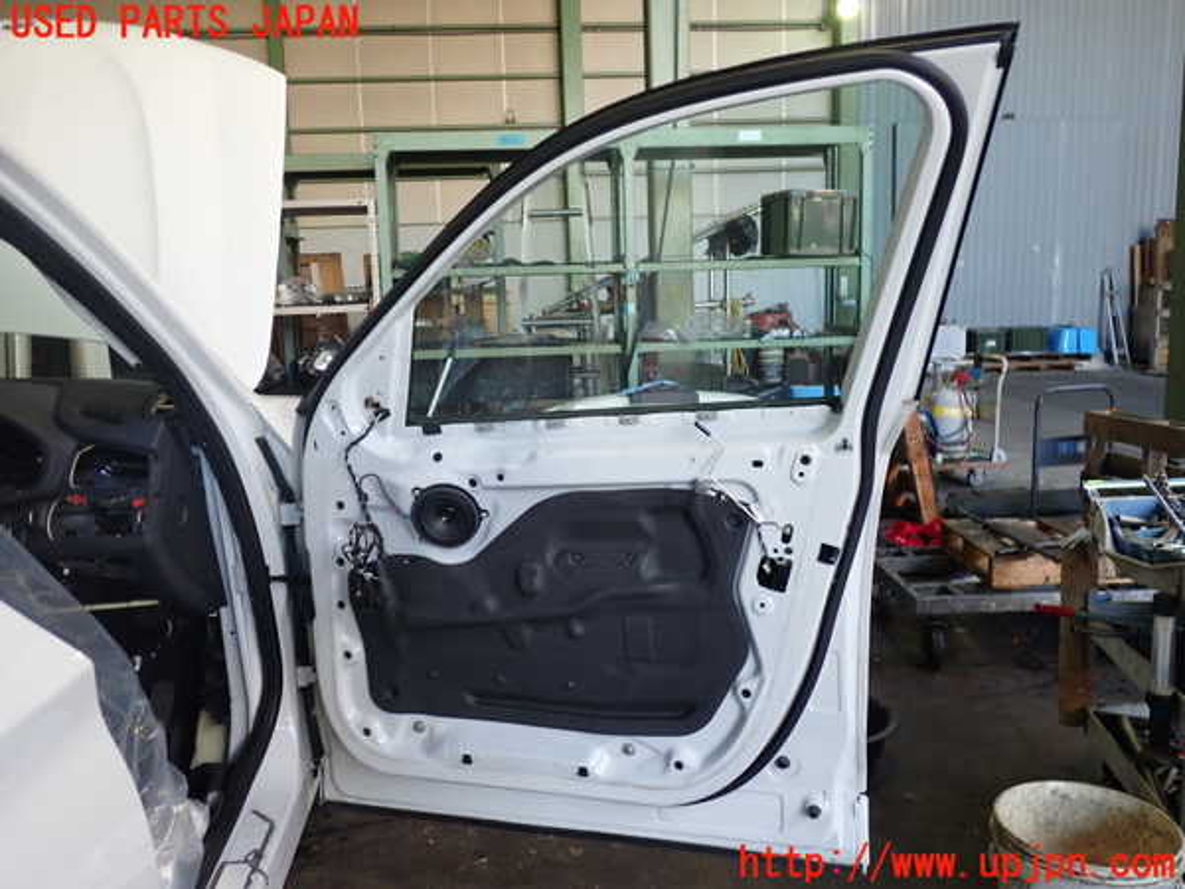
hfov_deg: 60.0
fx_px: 1027
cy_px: 444
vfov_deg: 46.8
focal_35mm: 30
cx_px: 592
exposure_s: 1/80
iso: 200
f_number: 2.3
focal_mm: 5.4
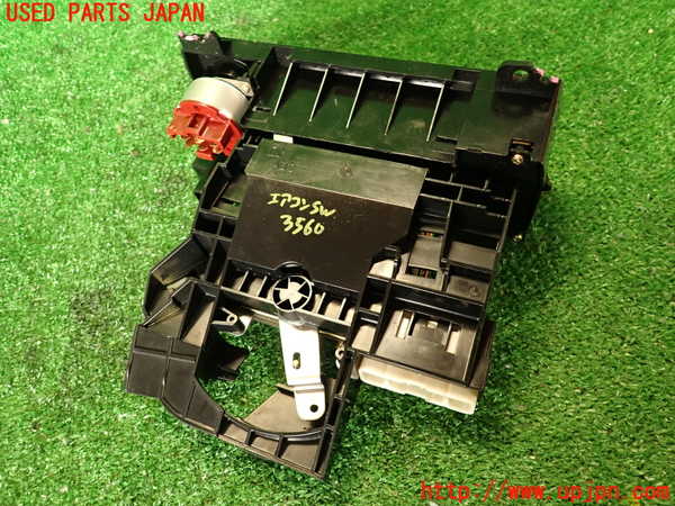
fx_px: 487
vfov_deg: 54.9
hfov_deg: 69.4
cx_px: 338
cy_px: 253
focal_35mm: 25
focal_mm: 4.5
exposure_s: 1/30
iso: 250
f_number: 2
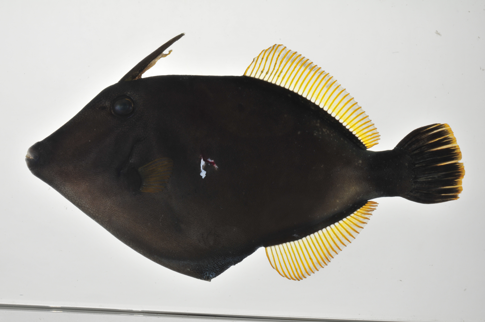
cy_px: 161
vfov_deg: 8.7
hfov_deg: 13.1
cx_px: 242
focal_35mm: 158
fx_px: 2119
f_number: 29
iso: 200
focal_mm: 105
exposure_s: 1/60
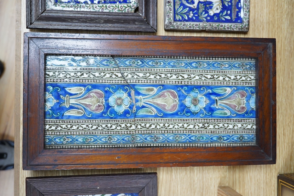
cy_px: 98
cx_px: 147
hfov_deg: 43.6
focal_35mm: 45
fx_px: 367
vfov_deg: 29.9
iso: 2500
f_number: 4.5
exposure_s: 1/160
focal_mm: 30
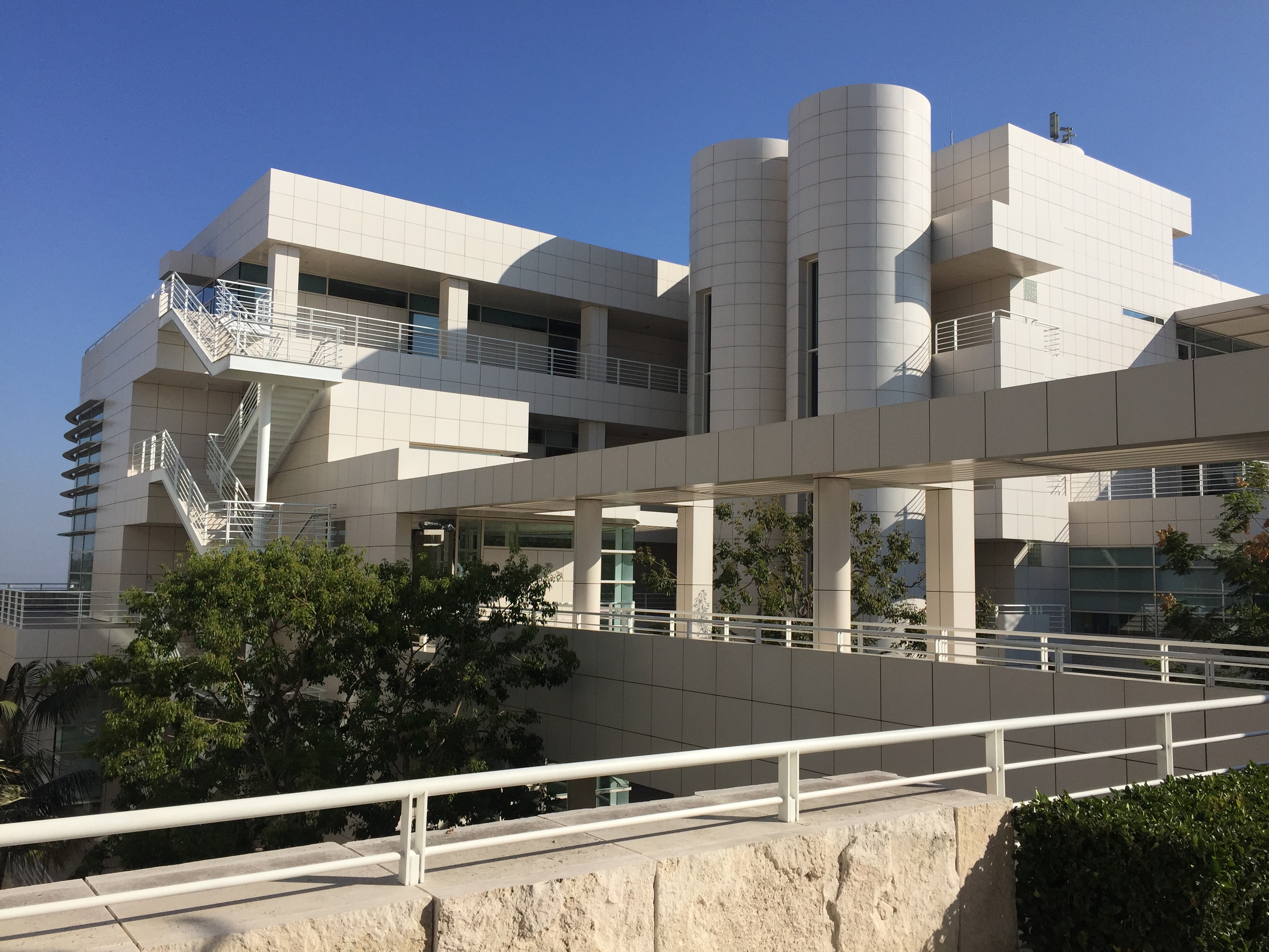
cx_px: 634
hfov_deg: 61.7
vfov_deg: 48.2
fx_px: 1063
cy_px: 476
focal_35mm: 29
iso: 32
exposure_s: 1/4405
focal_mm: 4.15
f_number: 2.2
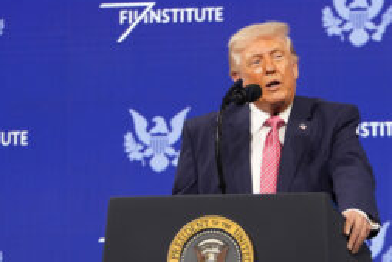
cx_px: 201
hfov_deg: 6.1
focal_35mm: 337
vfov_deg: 4.1
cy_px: 153
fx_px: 3672
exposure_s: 1/160
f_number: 3.5
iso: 1000
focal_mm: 146
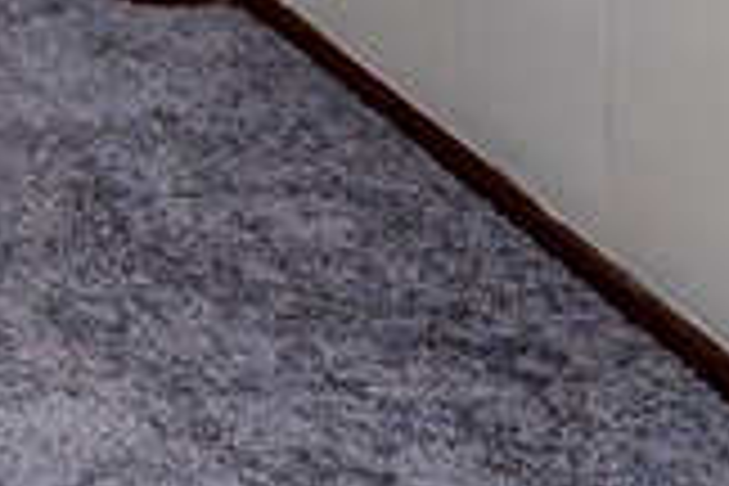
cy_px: -682
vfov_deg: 11.8
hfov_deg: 14.1
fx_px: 1903
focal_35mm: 94
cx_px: -1060
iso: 5000
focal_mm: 14
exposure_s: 1/40
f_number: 8
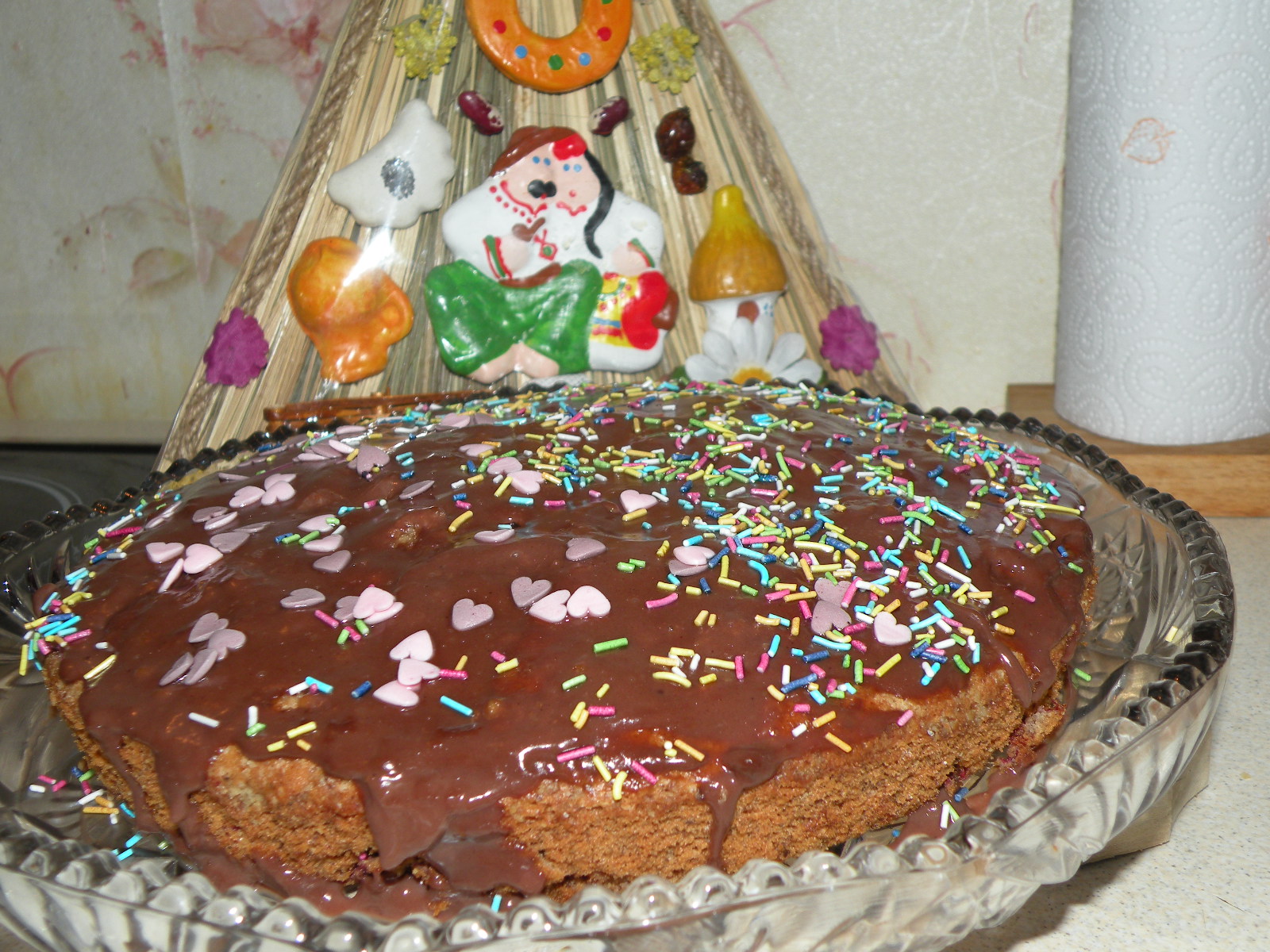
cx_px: 635
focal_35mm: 42
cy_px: 476
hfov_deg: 44.8
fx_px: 1541
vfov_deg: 34.3
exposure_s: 1/60
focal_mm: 7.4
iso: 64
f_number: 3.2
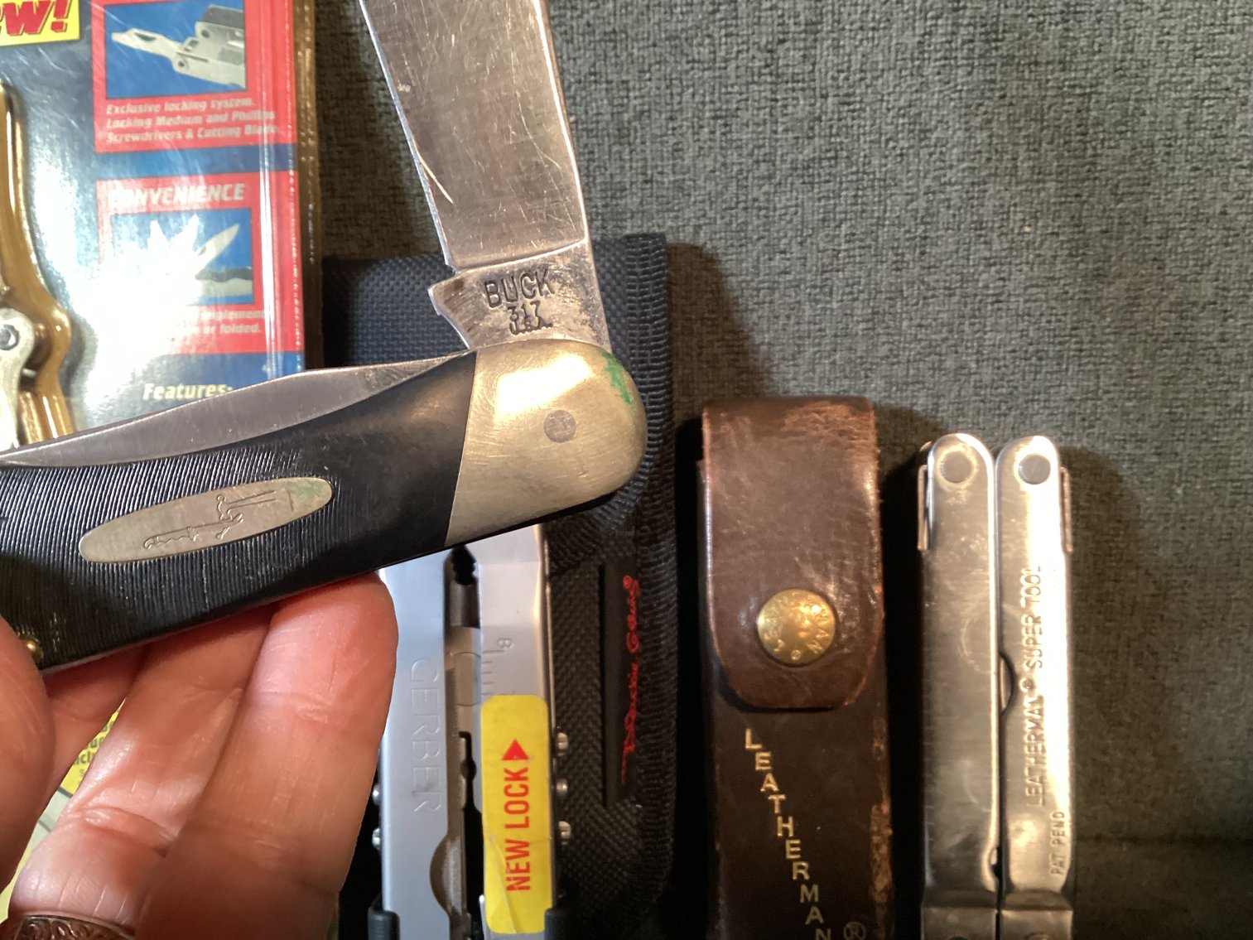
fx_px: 1122
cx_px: 626
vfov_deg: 45.4
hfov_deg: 58.3
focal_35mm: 31
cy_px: 470
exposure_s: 1/40
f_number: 2.4
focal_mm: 3.3
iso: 250
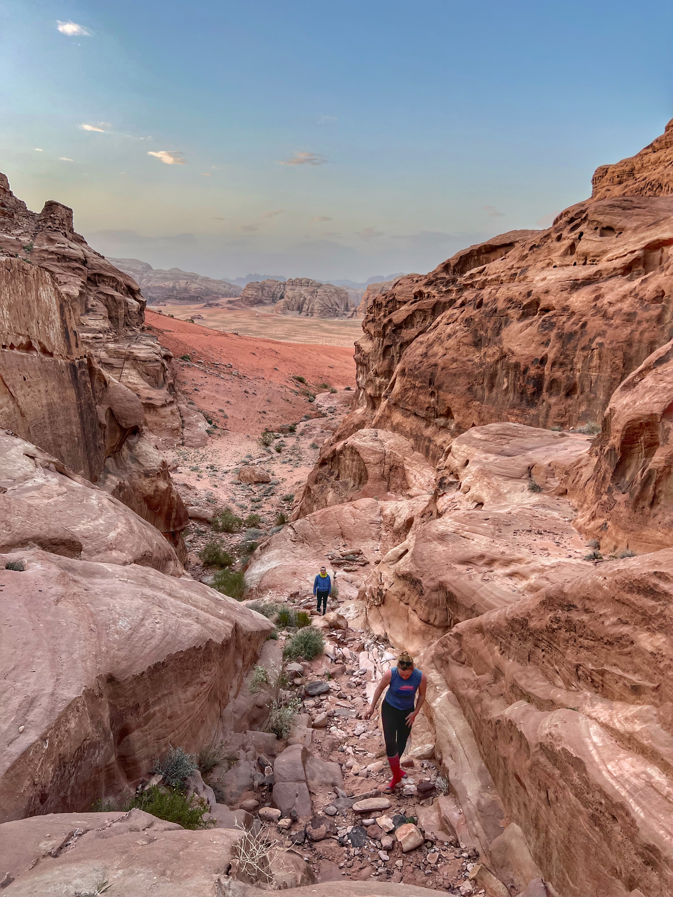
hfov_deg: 53.1
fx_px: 674
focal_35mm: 26
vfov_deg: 67.3
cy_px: 448
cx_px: 336
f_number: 1.5
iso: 40
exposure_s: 1/153
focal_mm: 5.7
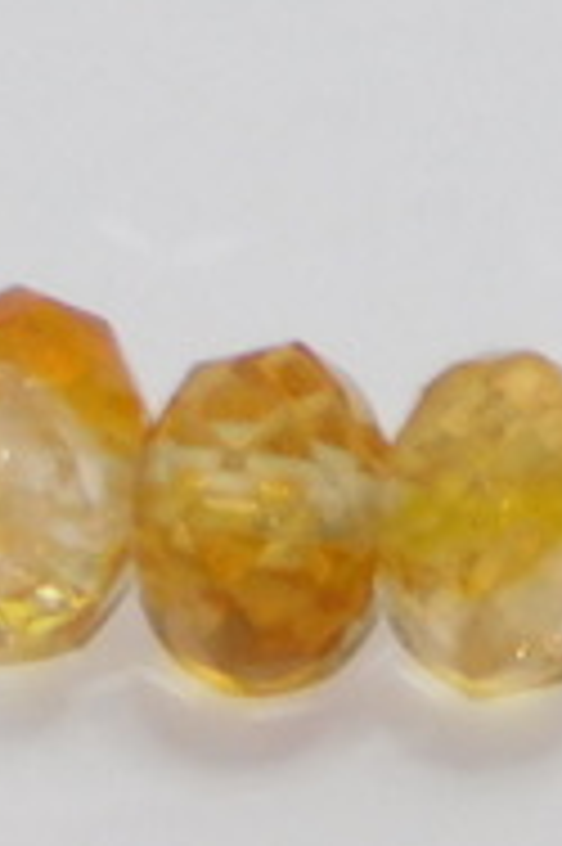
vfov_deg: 1.6
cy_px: -634
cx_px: 432
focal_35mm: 1317
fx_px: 30894
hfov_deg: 1.0
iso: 200
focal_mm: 41.3
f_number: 5.6
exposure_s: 1/60
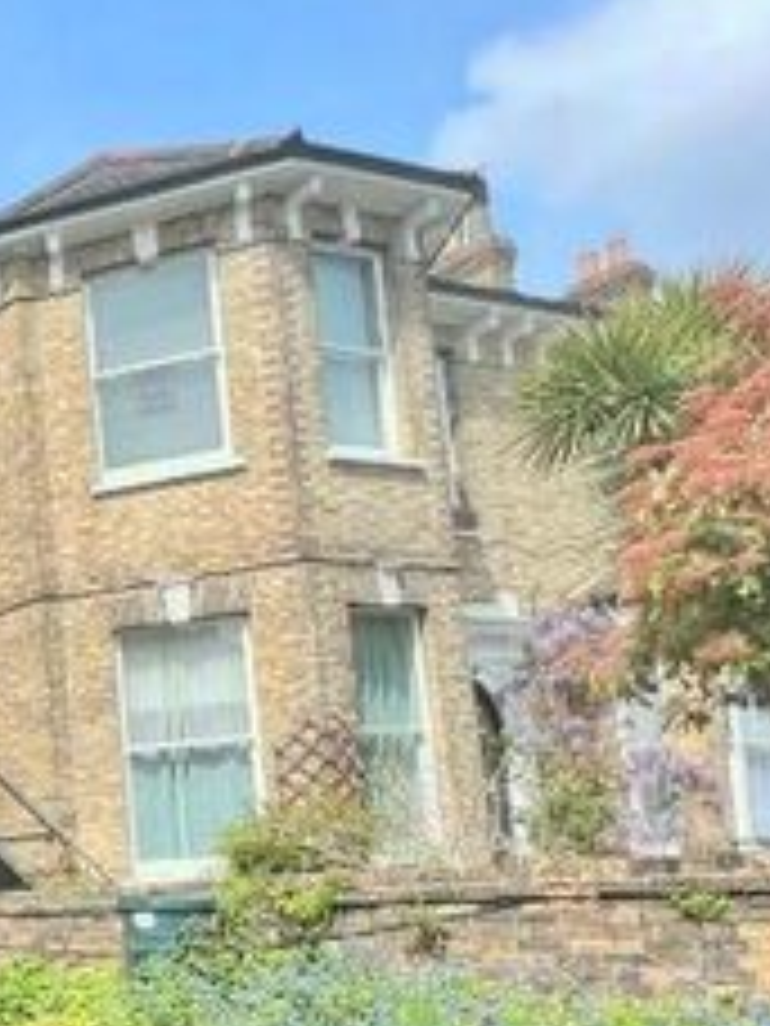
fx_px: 1186
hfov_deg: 22.8
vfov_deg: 44.3
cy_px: 835
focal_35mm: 40
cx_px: -572
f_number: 1.8
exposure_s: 1/602
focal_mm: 1.57
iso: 32
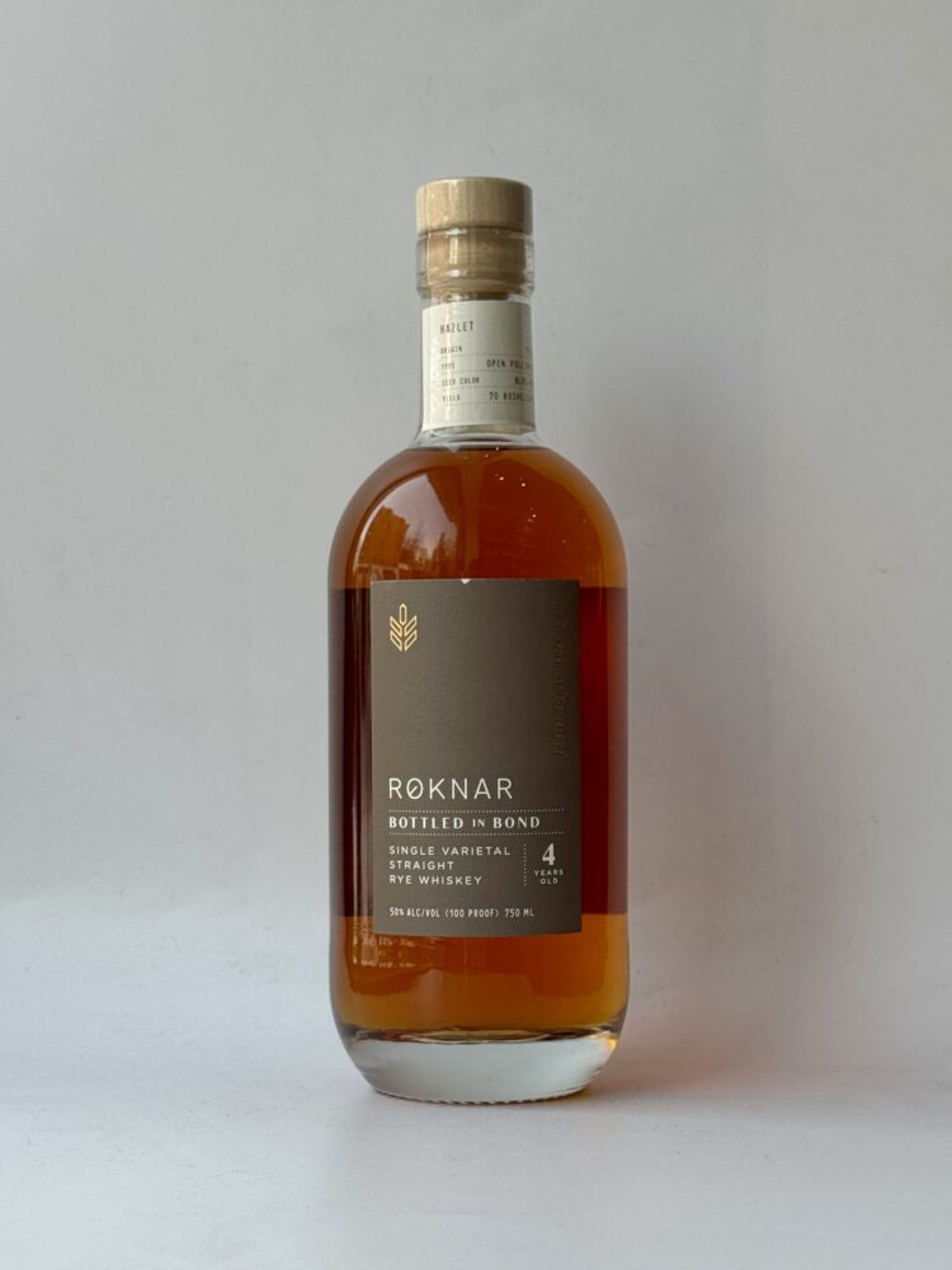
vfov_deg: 39.7
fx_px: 1760
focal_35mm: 48
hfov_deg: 30.3
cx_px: 476
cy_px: 635
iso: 64
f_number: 1.78
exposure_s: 1/120
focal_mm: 6.76
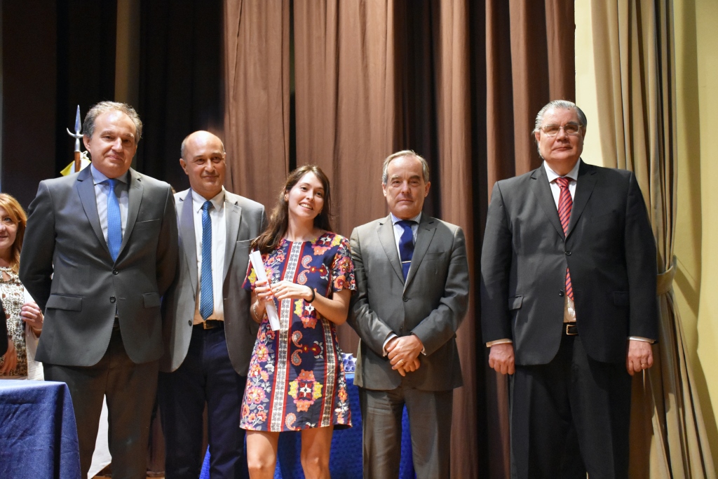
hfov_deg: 41.1
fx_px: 957
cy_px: 240
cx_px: 359
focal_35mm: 48
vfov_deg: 28.1
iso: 5000
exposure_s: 1/60
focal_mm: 32
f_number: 4
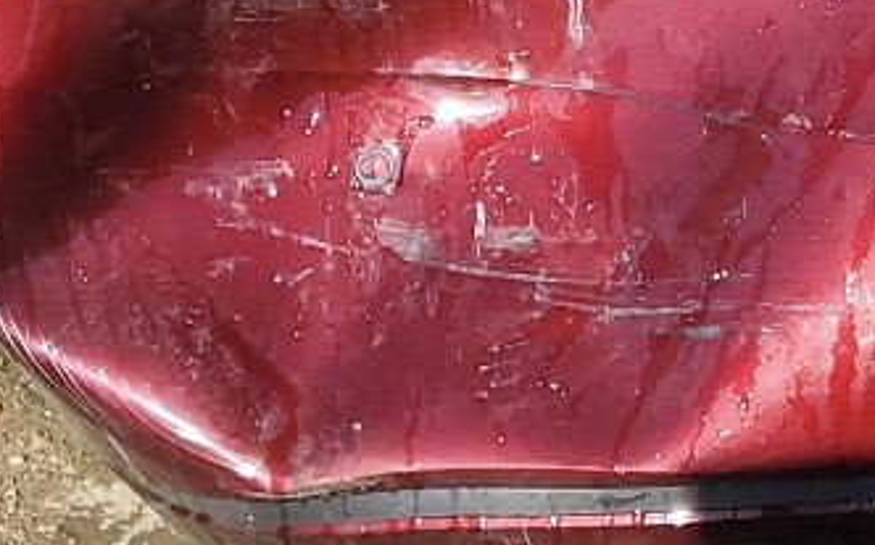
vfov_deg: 9.1
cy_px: -645
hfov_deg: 14.4
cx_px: 1394
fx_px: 3169
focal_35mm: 133
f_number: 1.5
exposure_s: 1/2500
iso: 50
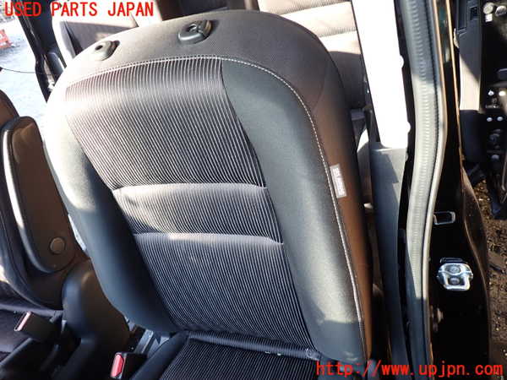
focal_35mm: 25
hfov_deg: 69.4
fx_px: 366
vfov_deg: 54.9
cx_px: 254
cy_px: 190
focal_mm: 4.5
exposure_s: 1/60
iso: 160
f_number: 2
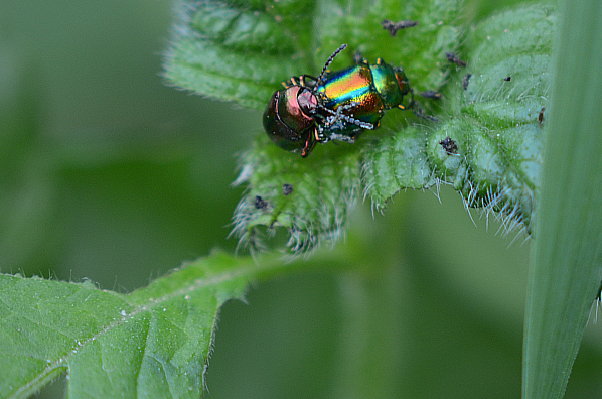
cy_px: 114
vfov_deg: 3.2
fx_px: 7159
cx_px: 298
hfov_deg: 4.8
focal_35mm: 429
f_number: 8
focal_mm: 190
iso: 400
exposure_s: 1/125
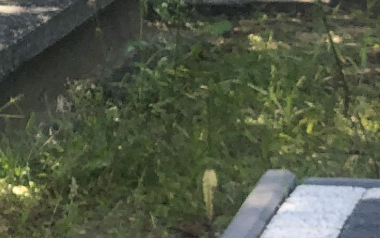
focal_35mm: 312
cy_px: 589
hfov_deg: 6.4
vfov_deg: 4.1
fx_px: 3231
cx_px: 949
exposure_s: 1/121
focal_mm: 6
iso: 16
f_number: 2.4
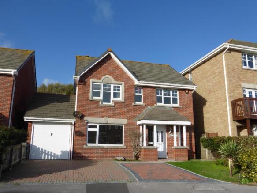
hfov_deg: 60.0
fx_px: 223
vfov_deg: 46.8
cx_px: 128
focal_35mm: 30
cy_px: 96
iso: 100
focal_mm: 5.4
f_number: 4
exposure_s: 1/1000
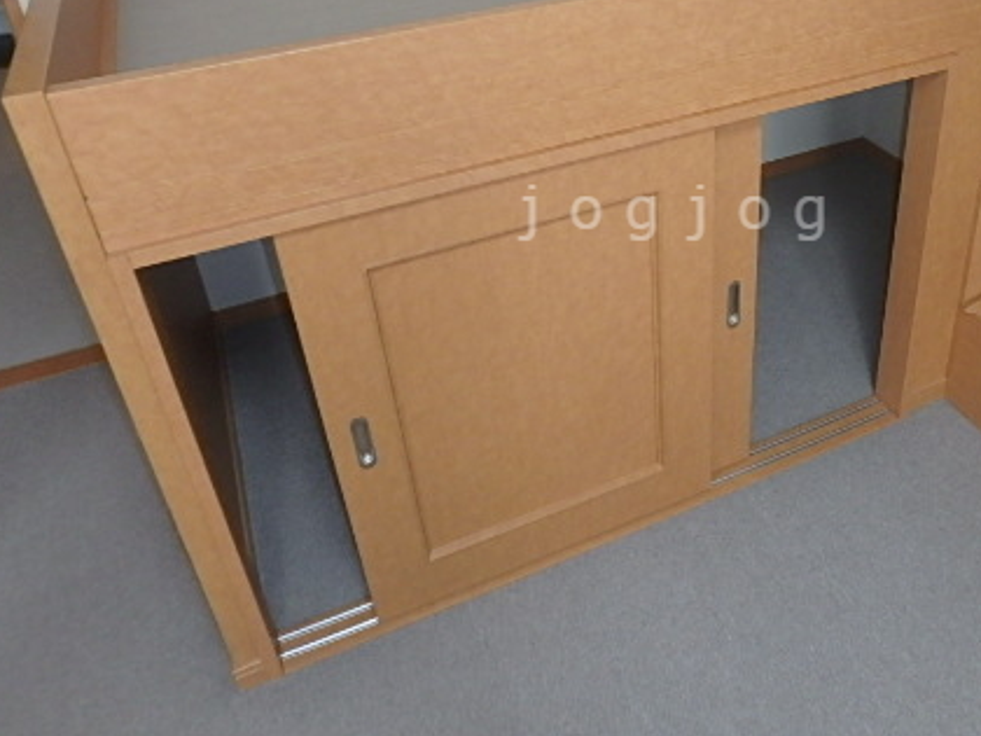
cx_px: 677
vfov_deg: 43.2
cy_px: 213
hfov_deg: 55.3
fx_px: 907
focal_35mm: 32
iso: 400
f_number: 3.5
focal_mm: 3.7
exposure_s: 1/30
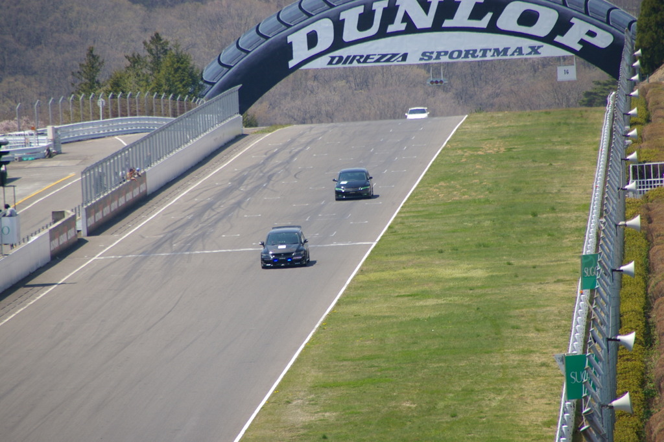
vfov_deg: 3.7
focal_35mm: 375
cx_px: 332
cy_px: 221
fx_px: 6914
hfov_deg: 5.5
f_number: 8
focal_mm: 250
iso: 200
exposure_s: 1/350
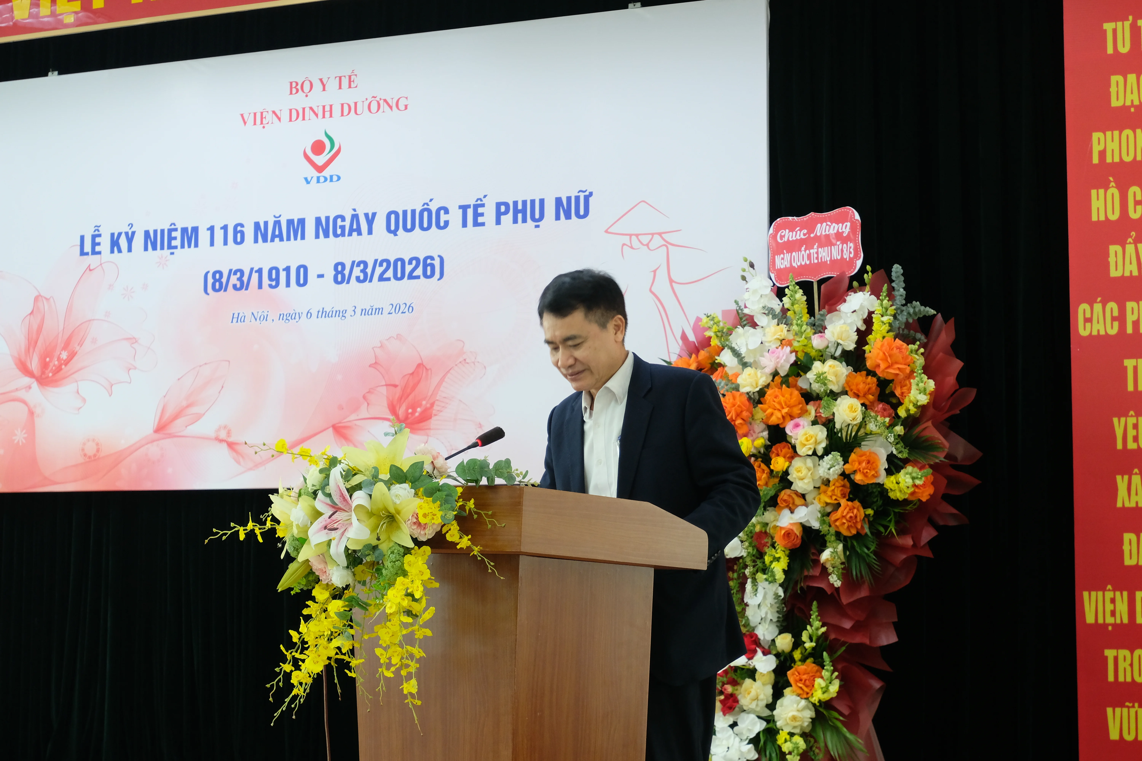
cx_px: 571
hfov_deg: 29.7
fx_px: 2157
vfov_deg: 20.0
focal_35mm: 68
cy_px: 380
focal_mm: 45
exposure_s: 1/30
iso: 1250
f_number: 5.6
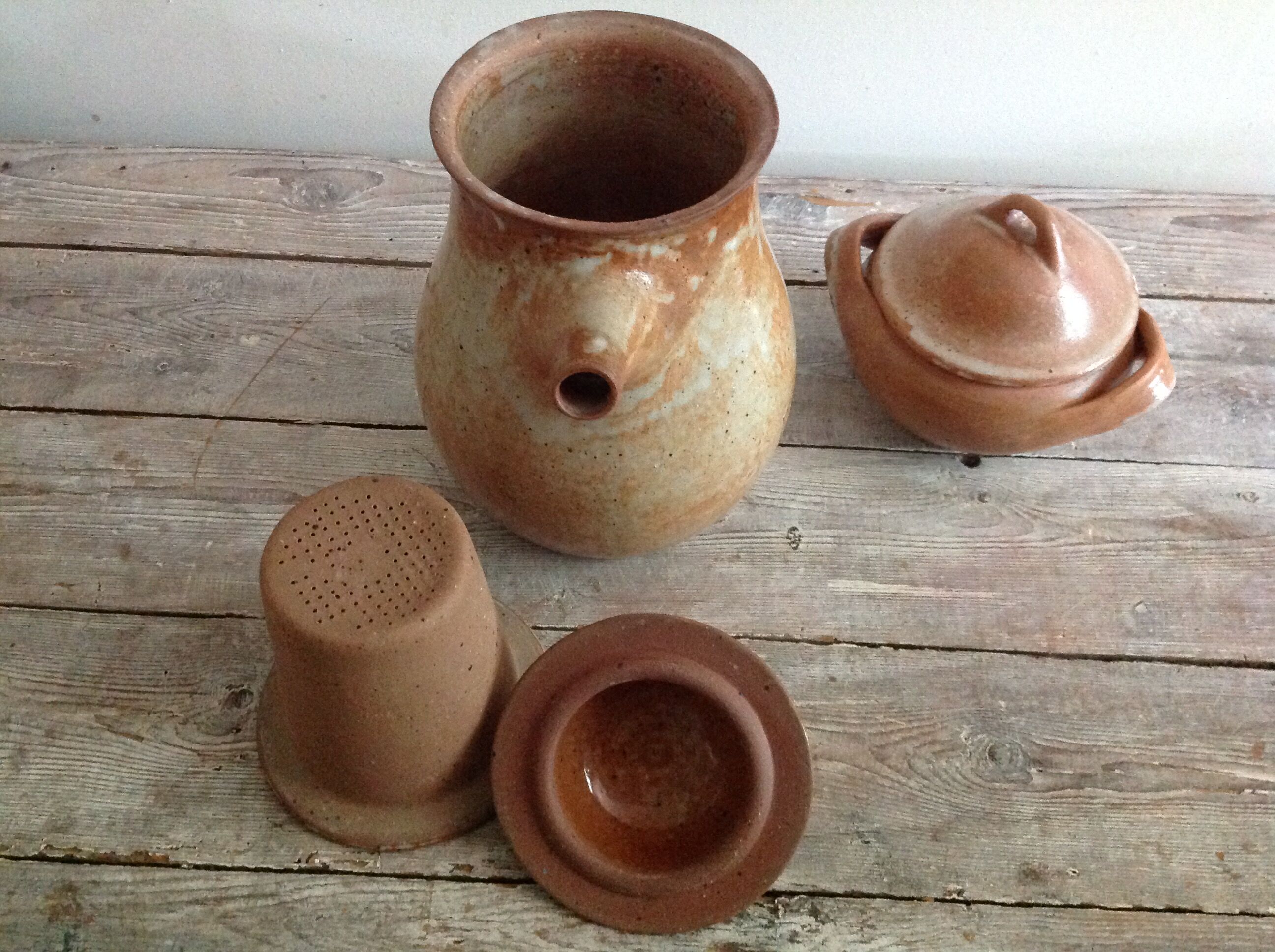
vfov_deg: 40.6
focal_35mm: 35
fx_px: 1287
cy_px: 476
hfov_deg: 52.7
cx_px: 638
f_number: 2.4
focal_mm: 4.28
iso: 640
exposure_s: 1/15
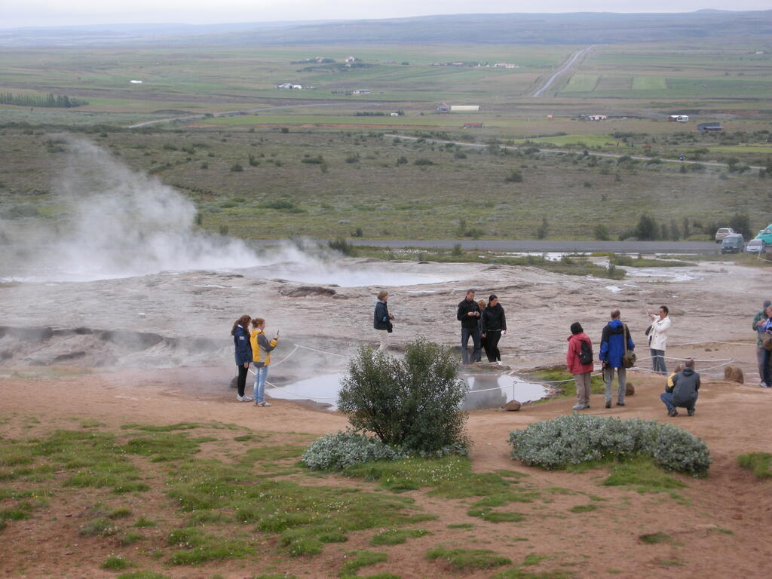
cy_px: 290
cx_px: 386
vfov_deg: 12.9
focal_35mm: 115
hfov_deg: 17.1
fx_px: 2565
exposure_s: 1/93.4
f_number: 5.1
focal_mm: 24.5
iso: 100
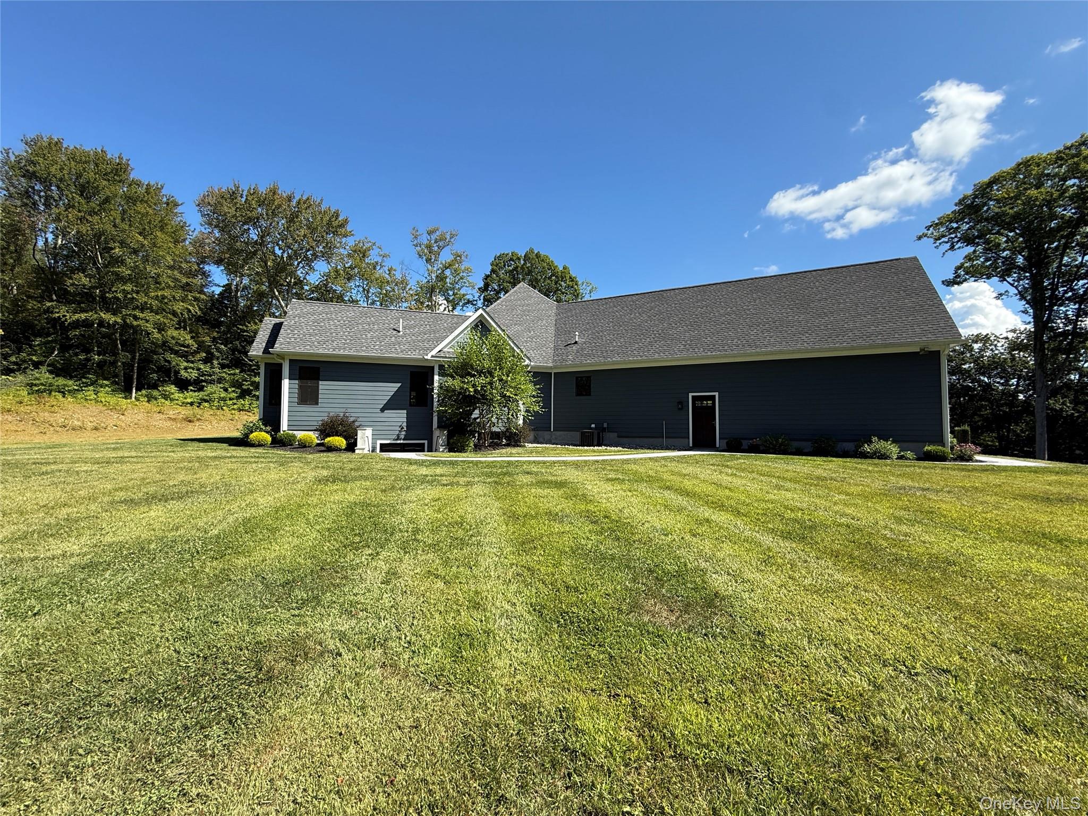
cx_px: 544
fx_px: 440
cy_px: 408
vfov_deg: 85.7
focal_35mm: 14
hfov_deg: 102.1
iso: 50
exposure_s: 1/1087
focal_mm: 2.22
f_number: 2.2
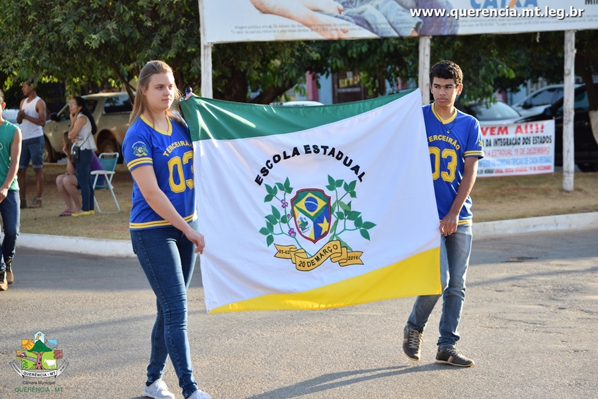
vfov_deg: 12.7
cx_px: 299
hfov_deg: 18.9
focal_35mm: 108
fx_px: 1794
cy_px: 200
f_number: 4.5
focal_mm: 72
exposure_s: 1/200
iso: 100
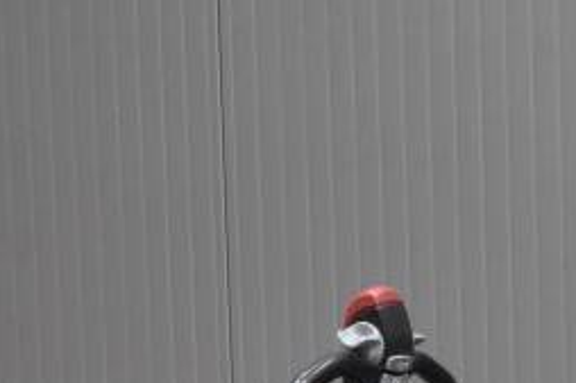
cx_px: 814
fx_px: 3060
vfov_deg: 6.9
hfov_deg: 10.4
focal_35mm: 191
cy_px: 814
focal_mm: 27
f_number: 5
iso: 1600
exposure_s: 1/60
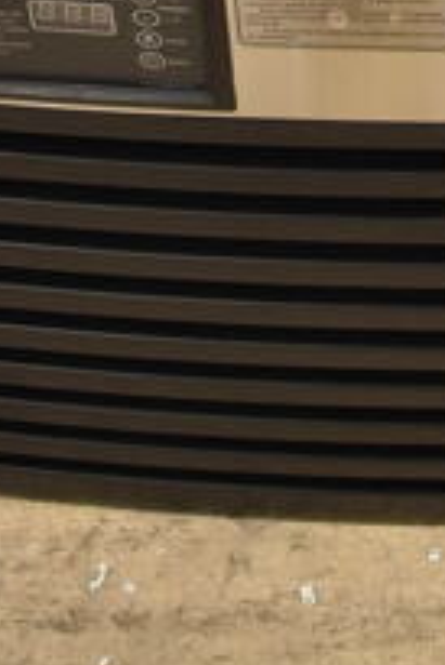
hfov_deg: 11.3
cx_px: 445
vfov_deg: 15.7
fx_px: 2221
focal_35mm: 120
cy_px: -329
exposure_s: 1/30
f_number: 3.5
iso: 900
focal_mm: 18
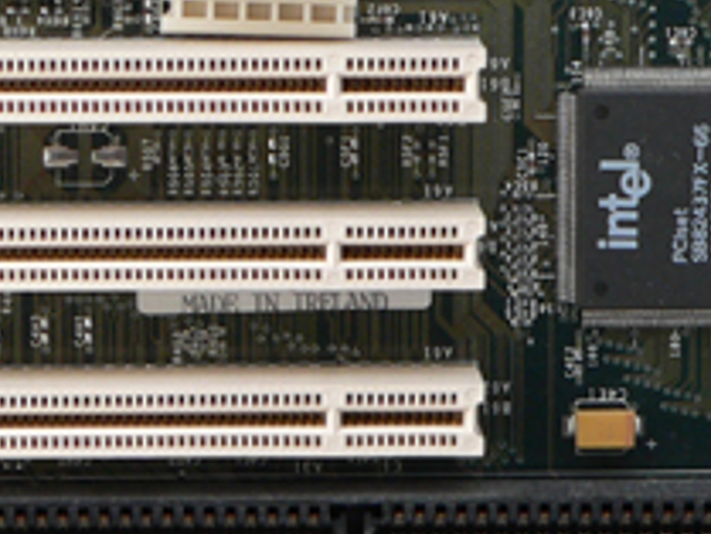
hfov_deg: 9.2
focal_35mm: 214
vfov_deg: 6.9
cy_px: 238
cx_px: 466
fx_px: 4398
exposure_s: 1/125
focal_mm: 9.4
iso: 80
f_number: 3.7
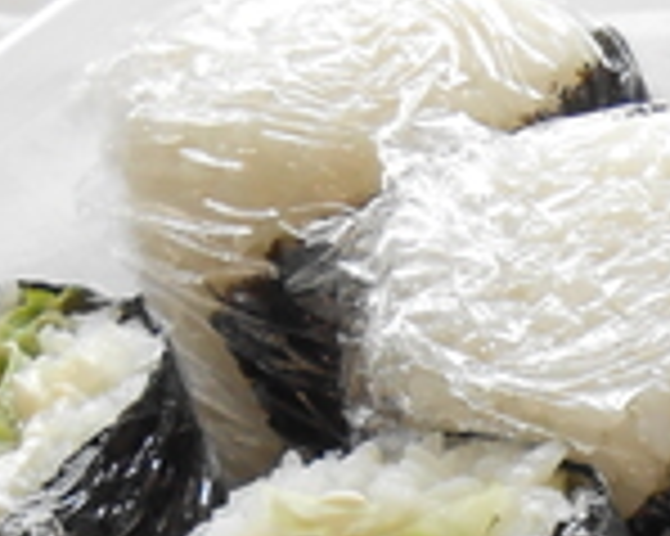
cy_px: 815
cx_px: 773
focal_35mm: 109
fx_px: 2160
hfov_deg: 17.0
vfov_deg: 13.3
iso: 200
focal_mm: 4.6
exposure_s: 1/250
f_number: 3.5
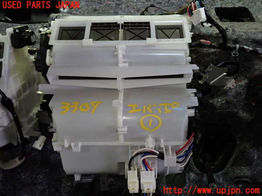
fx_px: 227
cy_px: 98
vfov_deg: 46.8
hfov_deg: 60.0
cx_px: 131
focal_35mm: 30
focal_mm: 5.4
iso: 200
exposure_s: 1/30
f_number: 2.3
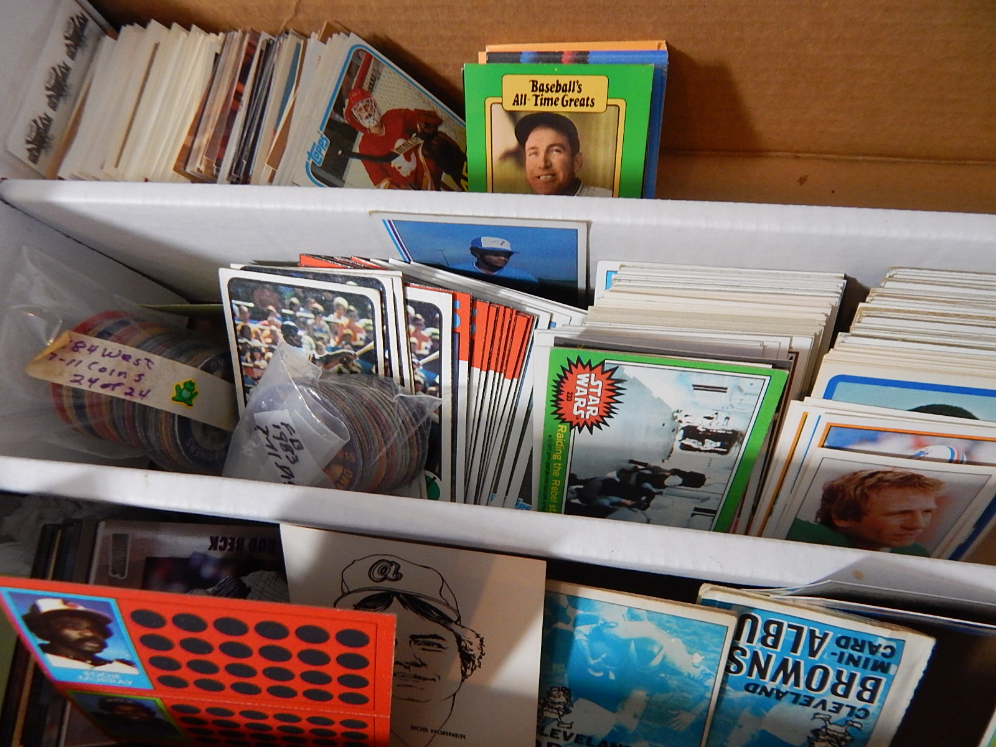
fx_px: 633
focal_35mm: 22
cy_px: 374
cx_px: 498
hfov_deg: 76.4
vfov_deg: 61.1
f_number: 3
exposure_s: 1/80
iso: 400
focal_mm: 4
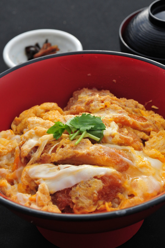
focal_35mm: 87
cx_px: 82
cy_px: 124
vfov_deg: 23.4
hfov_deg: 15.7
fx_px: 600
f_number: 8
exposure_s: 1/250
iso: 400
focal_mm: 58
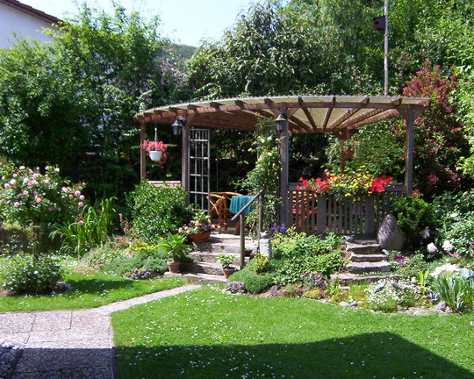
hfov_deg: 47.9
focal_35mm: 38
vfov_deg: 39.2
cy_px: 189
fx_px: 533
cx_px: 252
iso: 100
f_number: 2.76
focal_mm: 5.54
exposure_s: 1/995
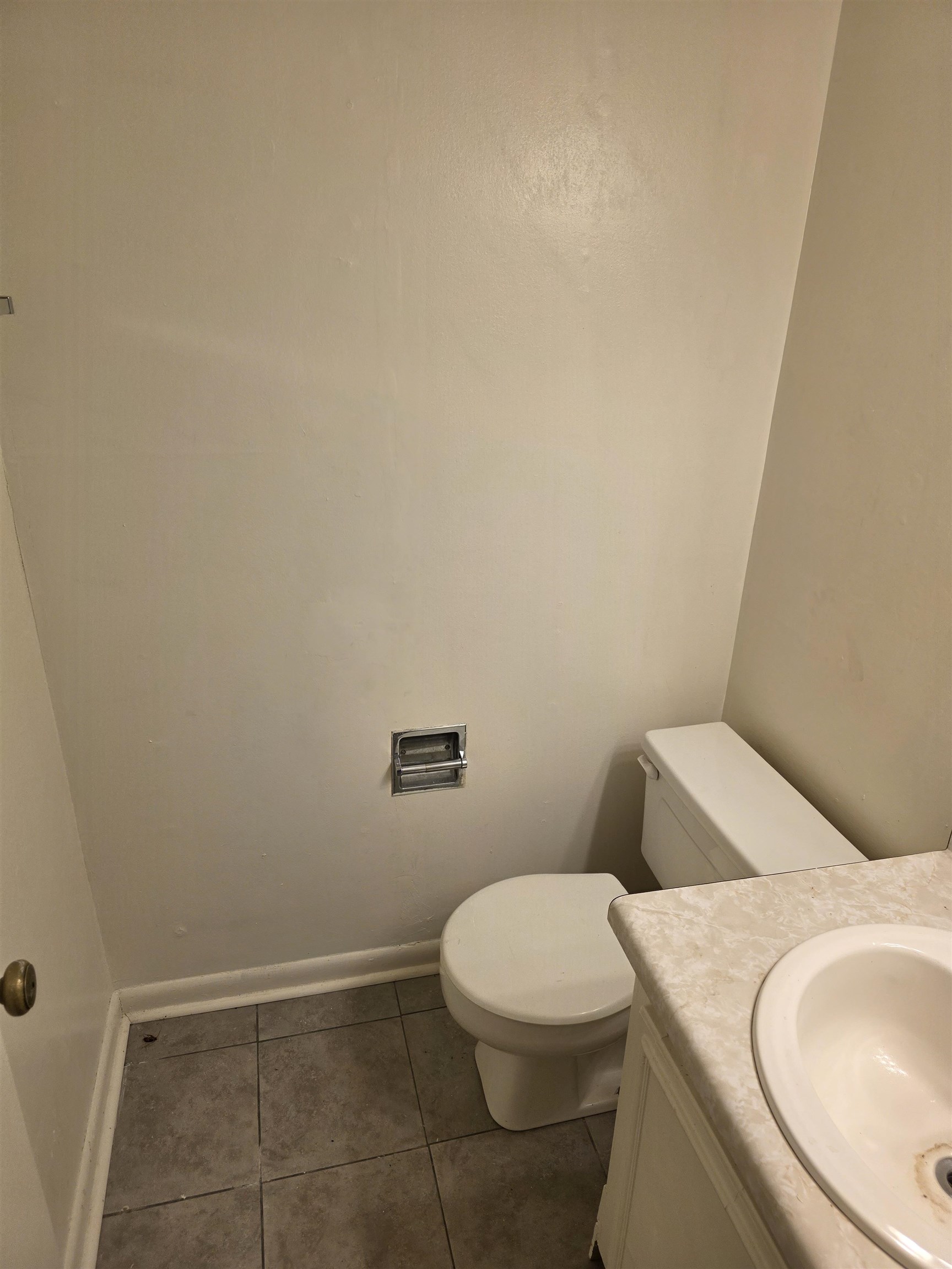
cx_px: 476
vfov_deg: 73.9
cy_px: 634
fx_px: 843
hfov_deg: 58.9
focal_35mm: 23
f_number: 1.7
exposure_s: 1/120
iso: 32
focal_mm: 6.3
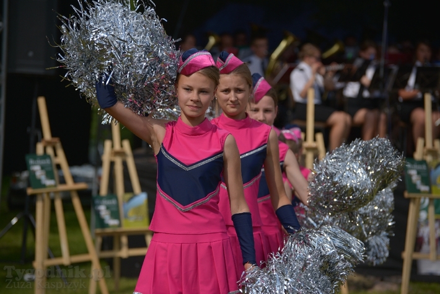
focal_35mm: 140
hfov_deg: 14.6
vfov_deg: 9.8
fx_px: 1712
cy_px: 147
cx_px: 220
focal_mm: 140
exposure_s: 1/2500
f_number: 5.6
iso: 100
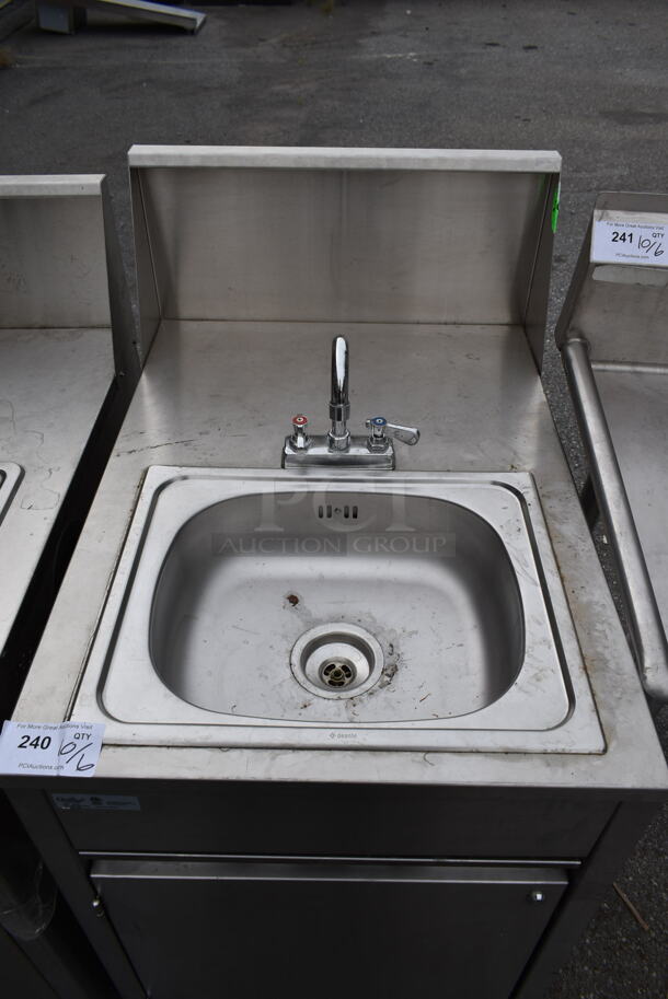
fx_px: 750
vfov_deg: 67.3
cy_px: 500
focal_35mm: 27
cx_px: 334
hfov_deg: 48.0
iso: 100
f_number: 8
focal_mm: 18
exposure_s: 1/160
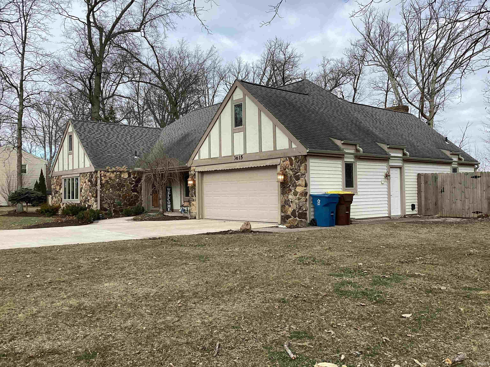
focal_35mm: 31
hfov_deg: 58.4
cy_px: 184
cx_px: 245
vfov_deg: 45.4
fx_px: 439
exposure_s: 1/529
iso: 25
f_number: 2.4
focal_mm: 3.3
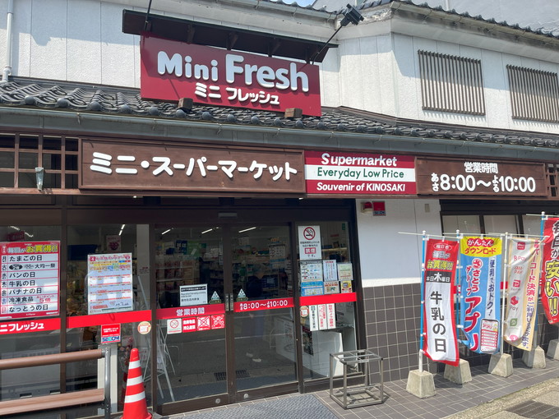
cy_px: 210
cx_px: 280
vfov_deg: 53.1
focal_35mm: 26
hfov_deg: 67.3
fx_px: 420
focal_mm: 5.1
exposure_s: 1/2101
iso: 50
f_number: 1.6
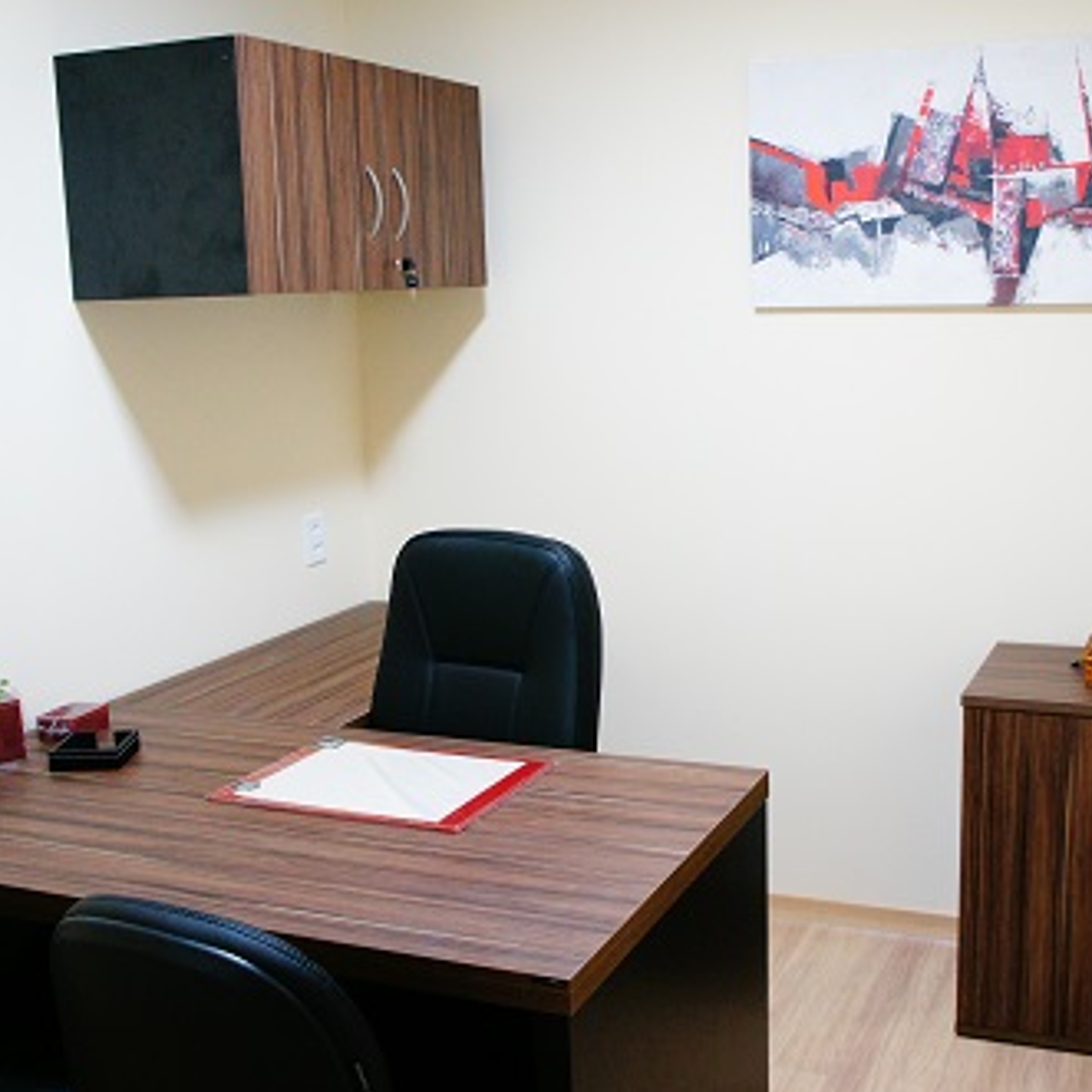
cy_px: 551
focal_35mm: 39
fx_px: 1392
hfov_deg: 42.6
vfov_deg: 42.8
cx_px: 661
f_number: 3.5
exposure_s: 1/15
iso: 1600
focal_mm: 20
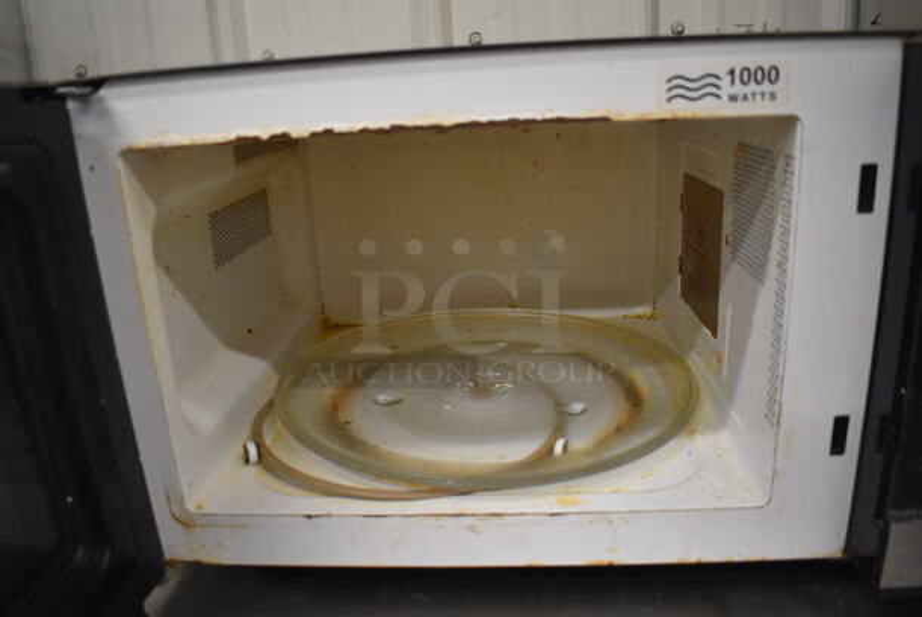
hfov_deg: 67.3
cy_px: 308
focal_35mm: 27
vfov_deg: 48.0
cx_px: 461
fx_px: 692
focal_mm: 18
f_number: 3.5
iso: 1600
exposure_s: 1/125
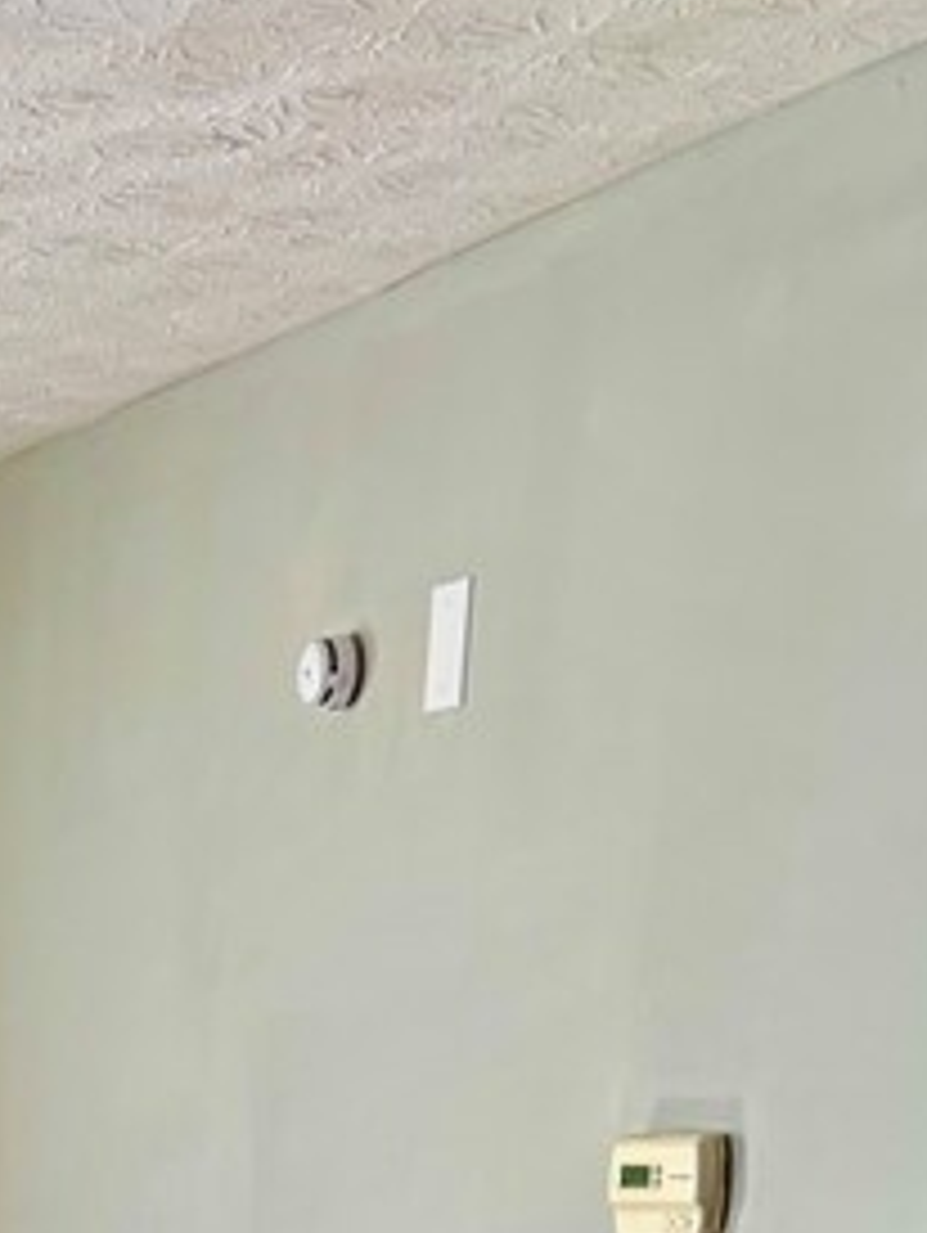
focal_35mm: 97
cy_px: 1818
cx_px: -770
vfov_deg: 18.1
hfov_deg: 13.6
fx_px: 3458
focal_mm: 5.96
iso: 100
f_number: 1.6
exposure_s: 1/121
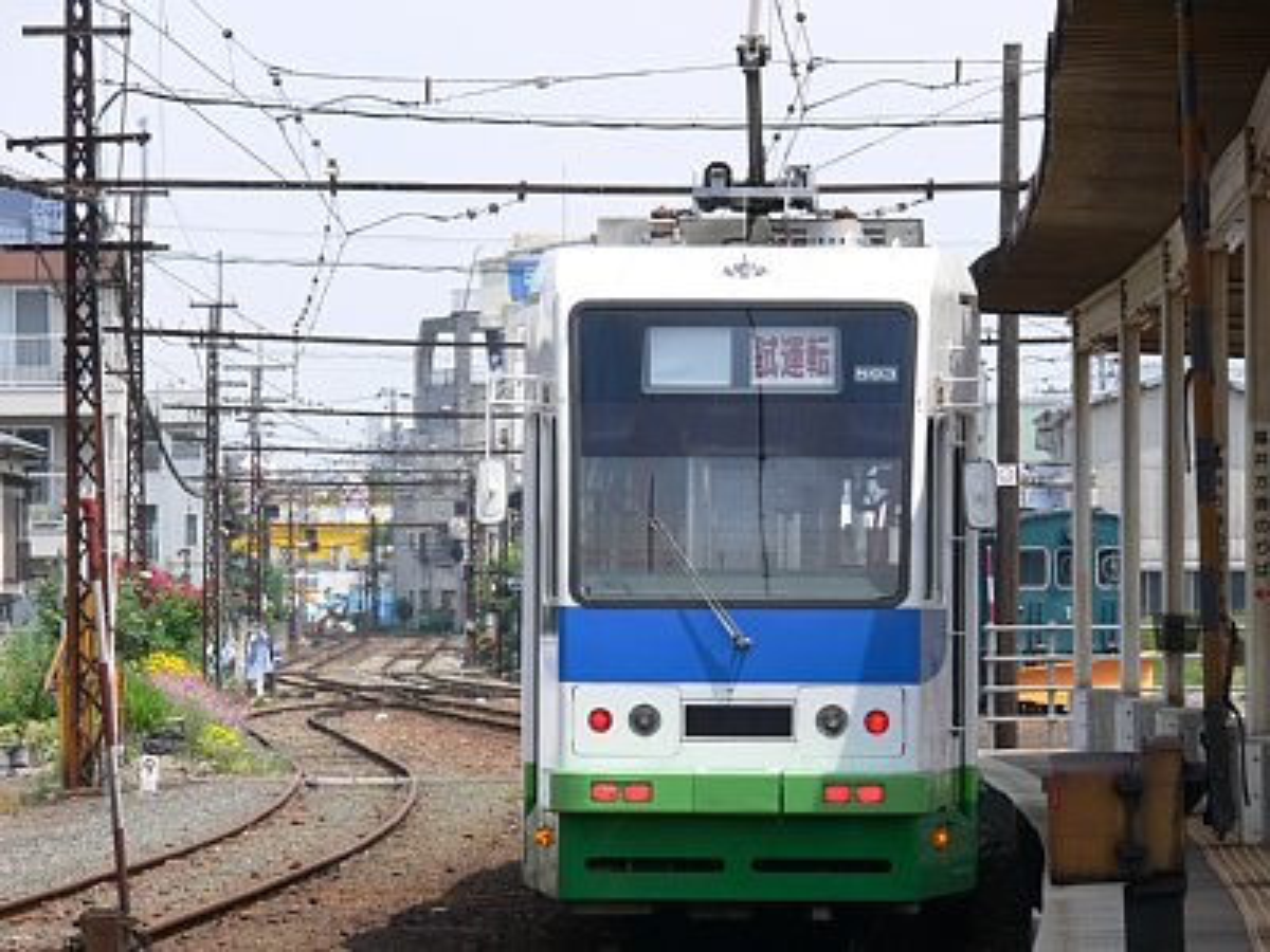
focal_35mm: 199
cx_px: 635
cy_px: 476
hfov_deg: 9.9
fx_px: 7301
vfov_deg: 7.5
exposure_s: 1/250
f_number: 5.6
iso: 80
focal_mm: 42
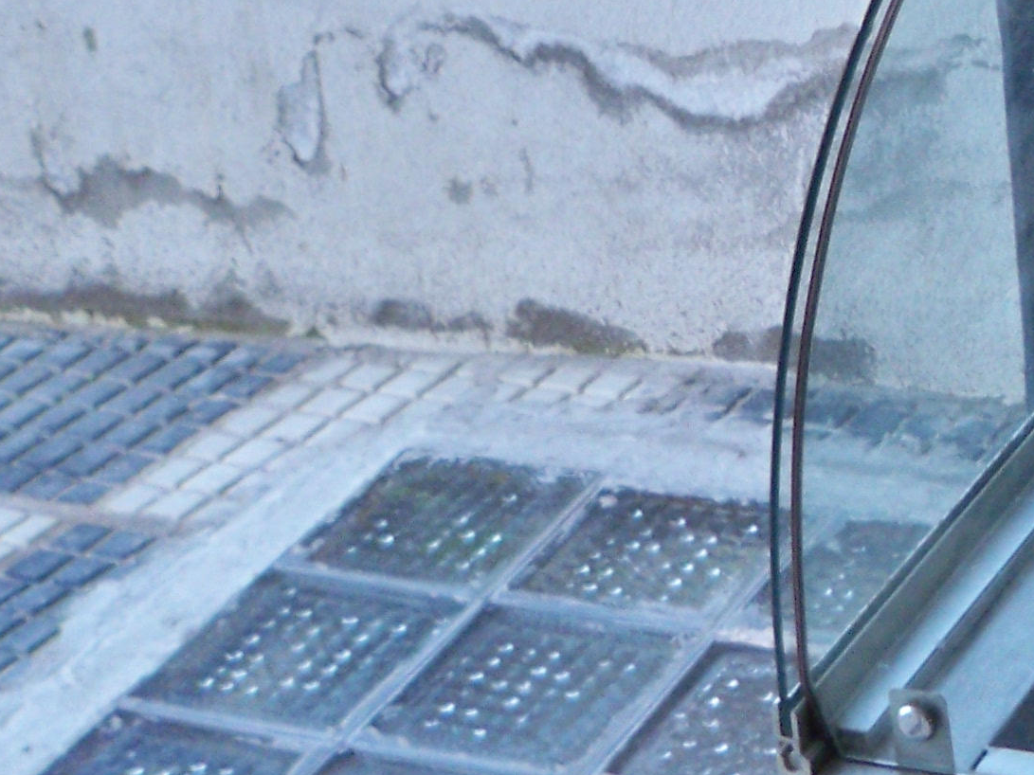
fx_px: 3494
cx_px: 1582
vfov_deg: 12.6
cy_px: 127
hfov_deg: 15.4
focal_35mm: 117
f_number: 3.1
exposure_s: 1/60
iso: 160
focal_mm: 6.3
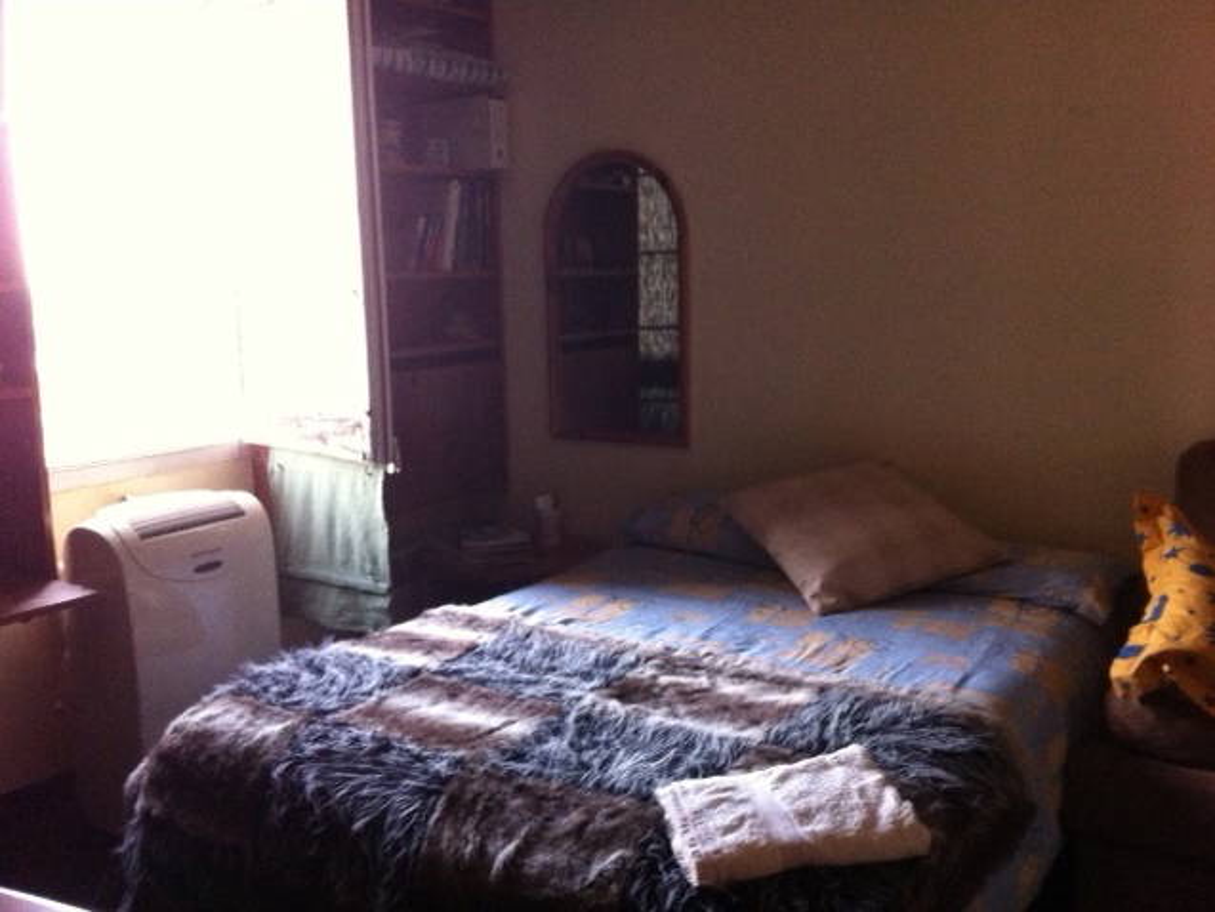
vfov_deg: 40.7
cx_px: 608
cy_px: 456
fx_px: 1229
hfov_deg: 52.6
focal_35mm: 35
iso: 400
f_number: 2.8
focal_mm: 3.85
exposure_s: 1/15
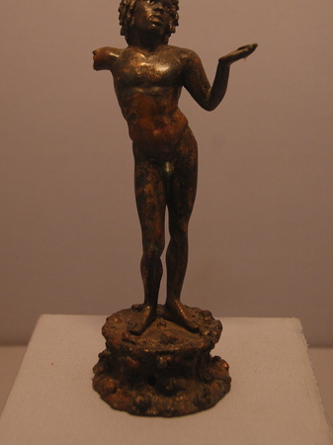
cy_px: 144
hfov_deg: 22.3
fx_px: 844
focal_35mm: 66
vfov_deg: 29.3
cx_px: 153
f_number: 4.2
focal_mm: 31
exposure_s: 1/13
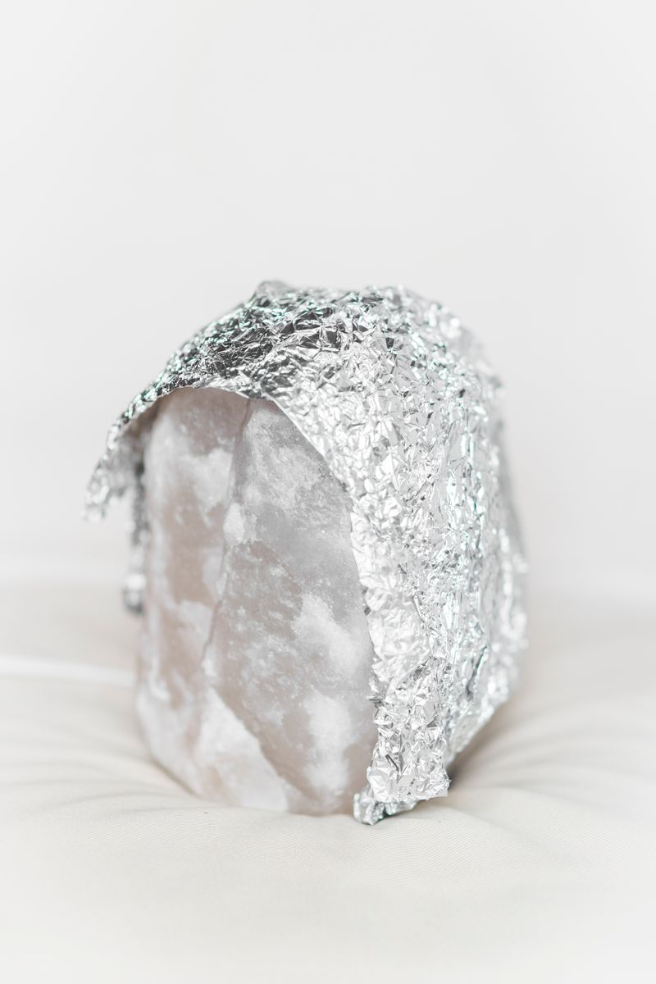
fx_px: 2323
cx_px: 328
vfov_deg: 23.9
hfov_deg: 16.1
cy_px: 492
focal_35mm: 85
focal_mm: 85
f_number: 1.8
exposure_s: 1/10
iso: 640
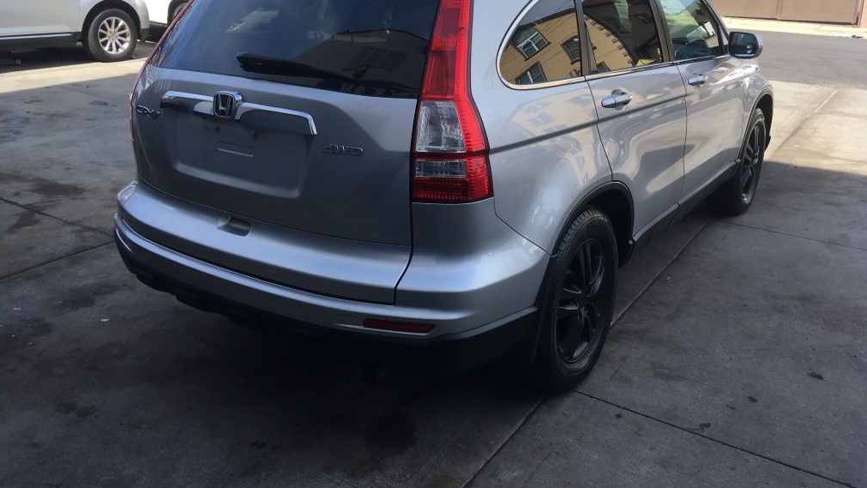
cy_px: 184
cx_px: 433
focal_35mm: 32
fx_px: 736
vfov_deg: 36.5
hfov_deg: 61.0
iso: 25
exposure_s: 1/641
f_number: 2.2
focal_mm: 4.15
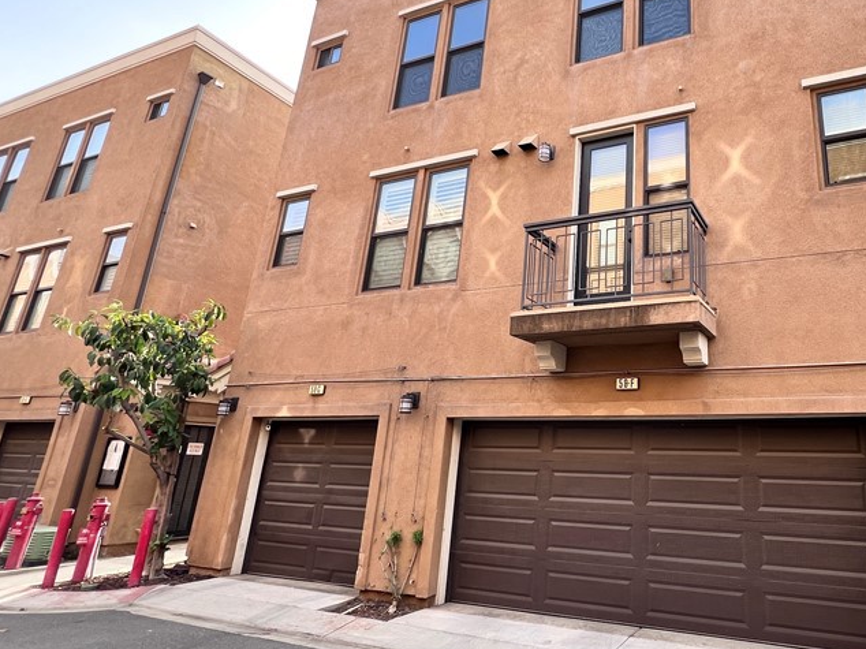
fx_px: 525
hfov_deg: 74.3
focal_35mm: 21
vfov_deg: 63.3
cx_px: 631
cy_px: 291
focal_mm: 1.57
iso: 32
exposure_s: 1/118
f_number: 1.8
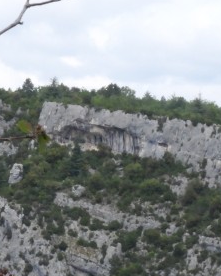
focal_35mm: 354
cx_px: 183
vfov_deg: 5.5
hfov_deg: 4.4
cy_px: 88
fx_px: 2893
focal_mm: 22.3
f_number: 8
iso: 400
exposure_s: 1/640
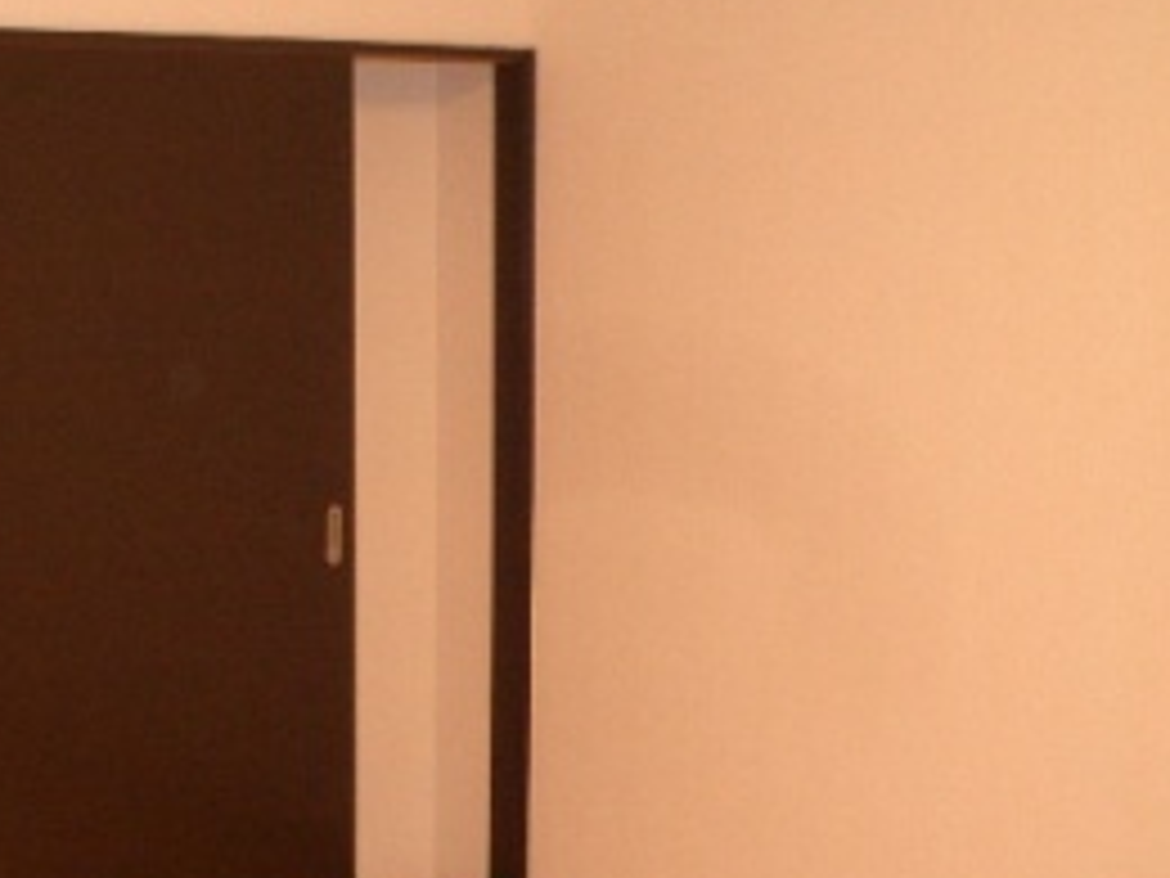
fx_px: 2096
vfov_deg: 23.3
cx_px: 216
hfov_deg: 30.4
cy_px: 693
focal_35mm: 62
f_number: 4
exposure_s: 1/40
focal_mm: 4.8
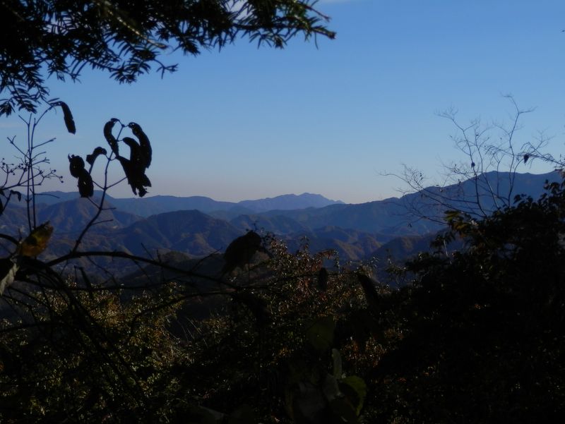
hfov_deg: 38.9
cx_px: 282
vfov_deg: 29.7
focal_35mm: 49
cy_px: 212
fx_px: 800
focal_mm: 8.9
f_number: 11.2
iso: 80
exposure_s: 1/200
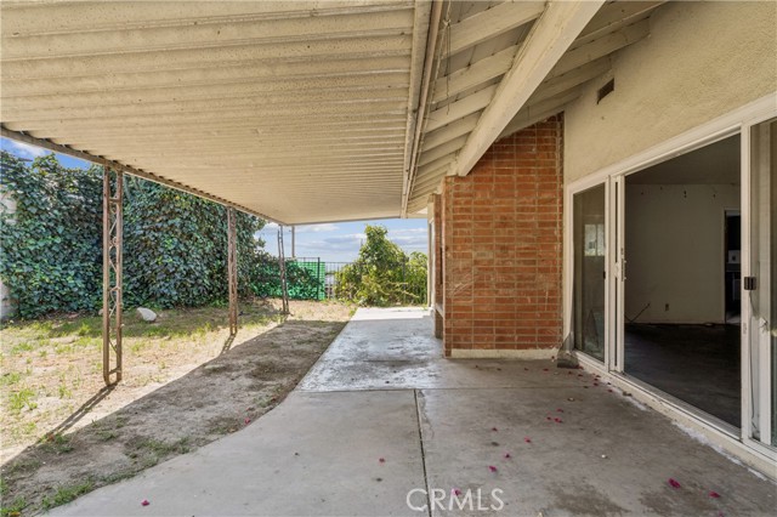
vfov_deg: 64.2
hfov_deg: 86.6
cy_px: 258
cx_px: 388
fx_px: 412
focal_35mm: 19
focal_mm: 19.1
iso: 100
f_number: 22
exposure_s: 1/6
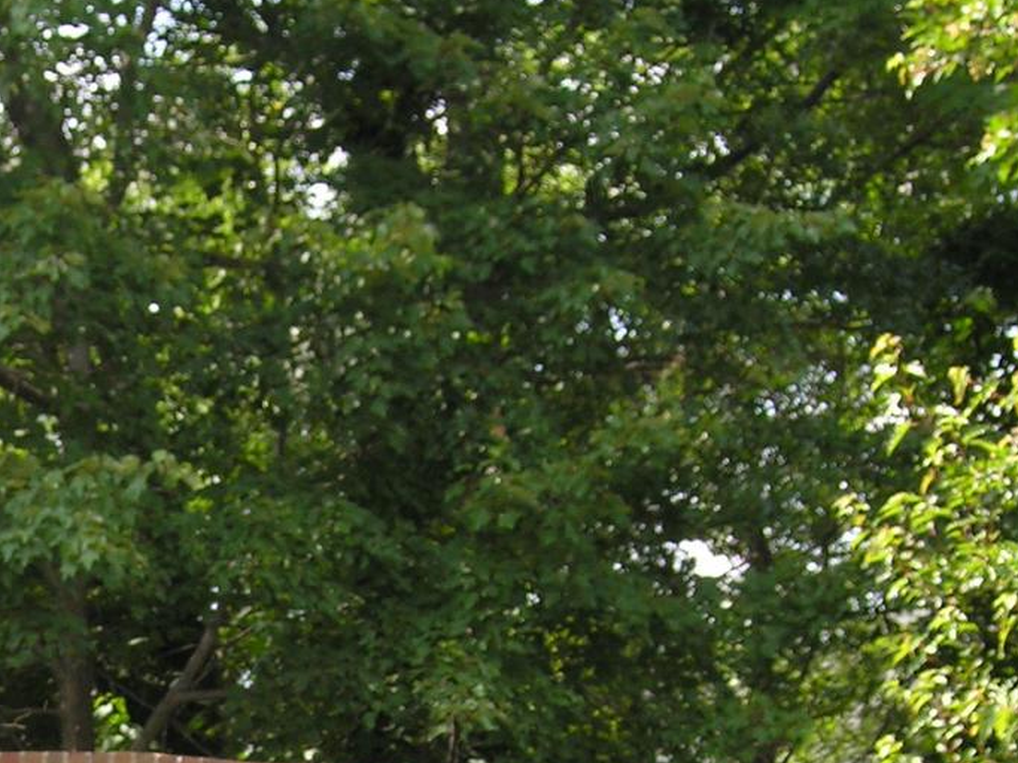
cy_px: 991
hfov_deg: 17.4
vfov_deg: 12.9
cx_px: 36
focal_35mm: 111
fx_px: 3264
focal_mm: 9.3
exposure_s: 1/89.3
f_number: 4.8
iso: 50
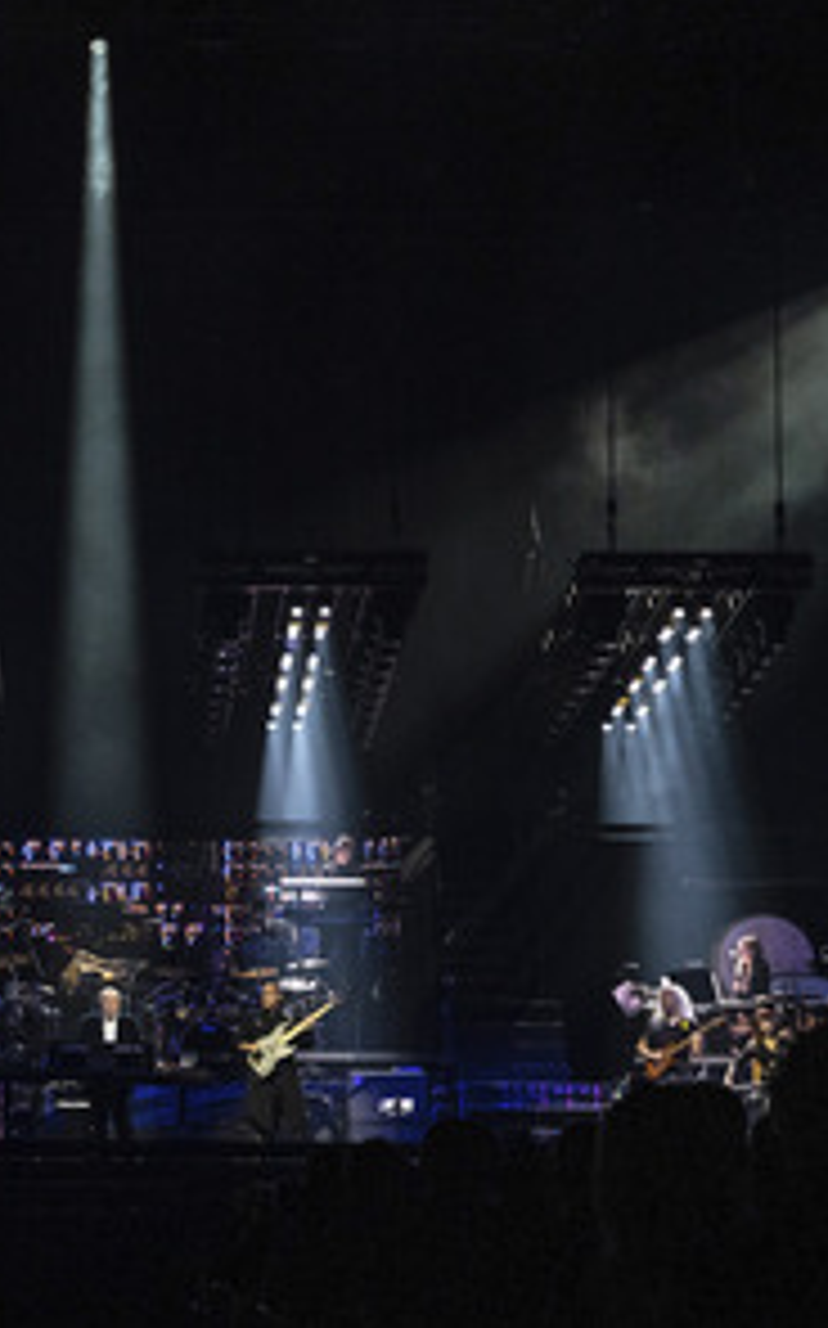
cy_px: 657
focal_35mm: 84
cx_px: 81
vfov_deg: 24.7
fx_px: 3037
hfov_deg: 15.3
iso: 2500
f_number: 4
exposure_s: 1/320
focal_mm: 54
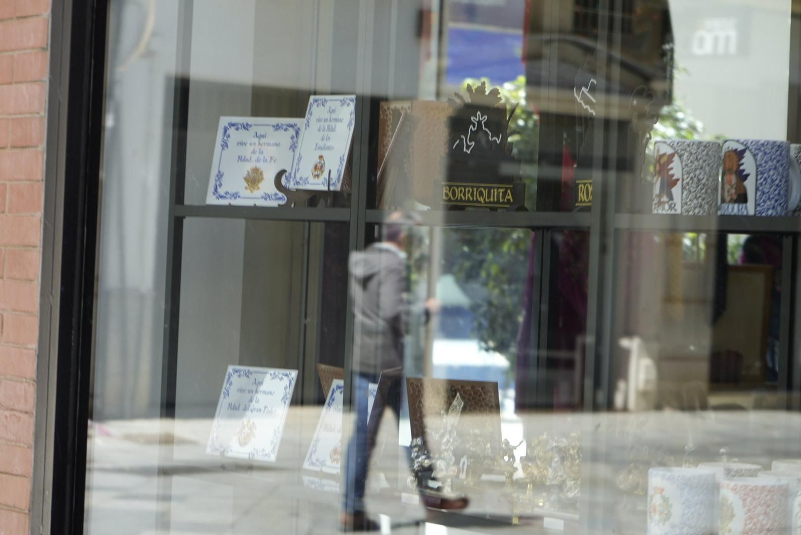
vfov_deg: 13.1
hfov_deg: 19.4
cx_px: 400
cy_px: 268
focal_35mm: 105
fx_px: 2338
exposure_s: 1/60
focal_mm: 70
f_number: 5.6
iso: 100
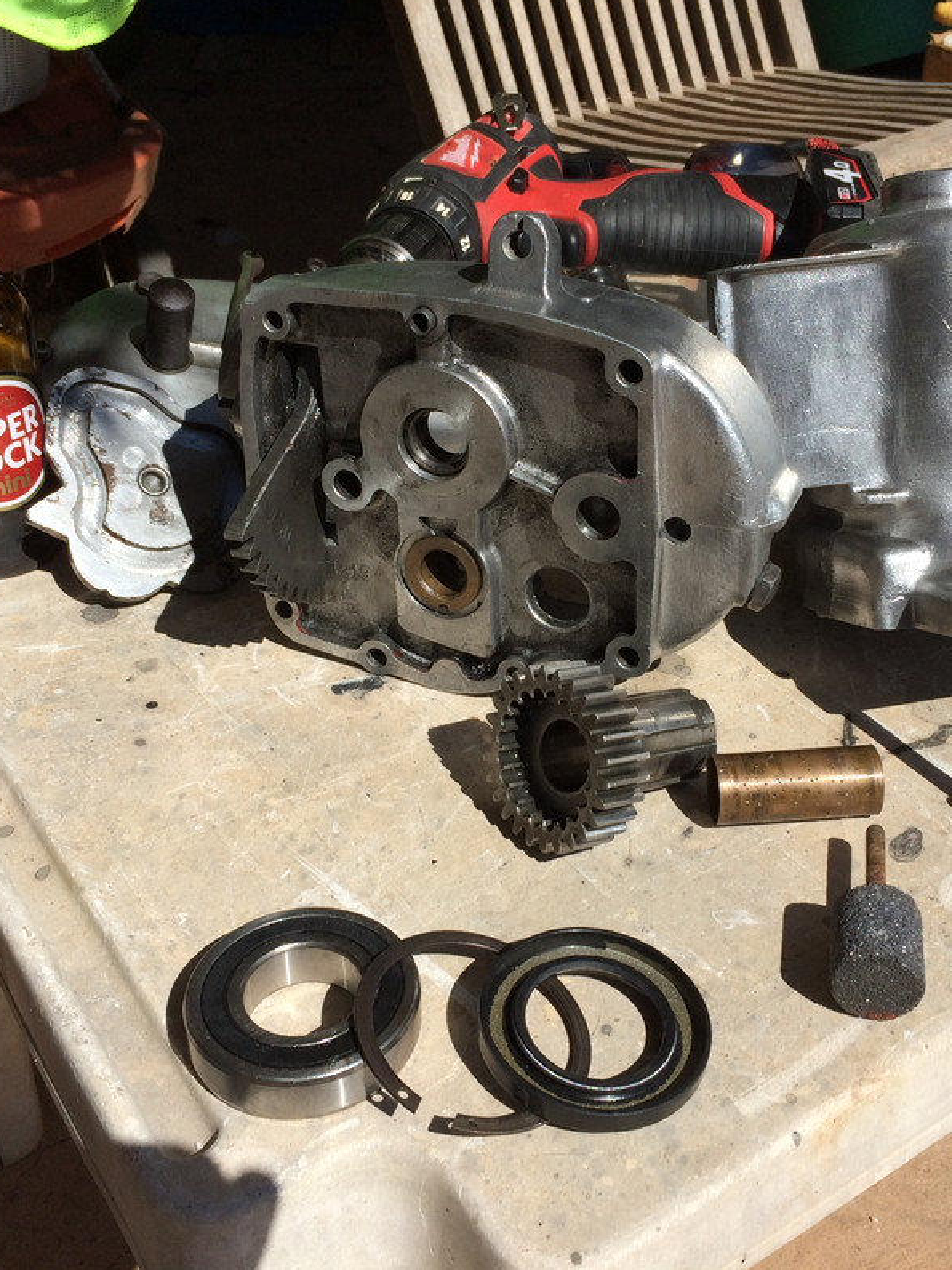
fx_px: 1430
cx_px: 551
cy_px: 631
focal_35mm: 39
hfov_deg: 36.7
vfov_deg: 47.9
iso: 32
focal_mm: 4.15
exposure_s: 1/3425
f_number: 2.2
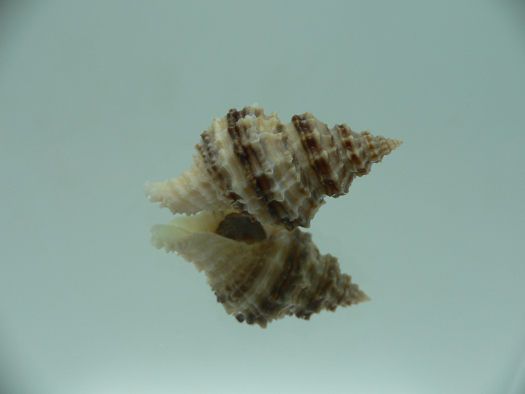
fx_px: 531
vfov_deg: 40.7
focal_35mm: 35
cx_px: 262
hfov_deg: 52.6
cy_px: 197
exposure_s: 1/60
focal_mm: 4.6
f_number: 2.8
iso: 80
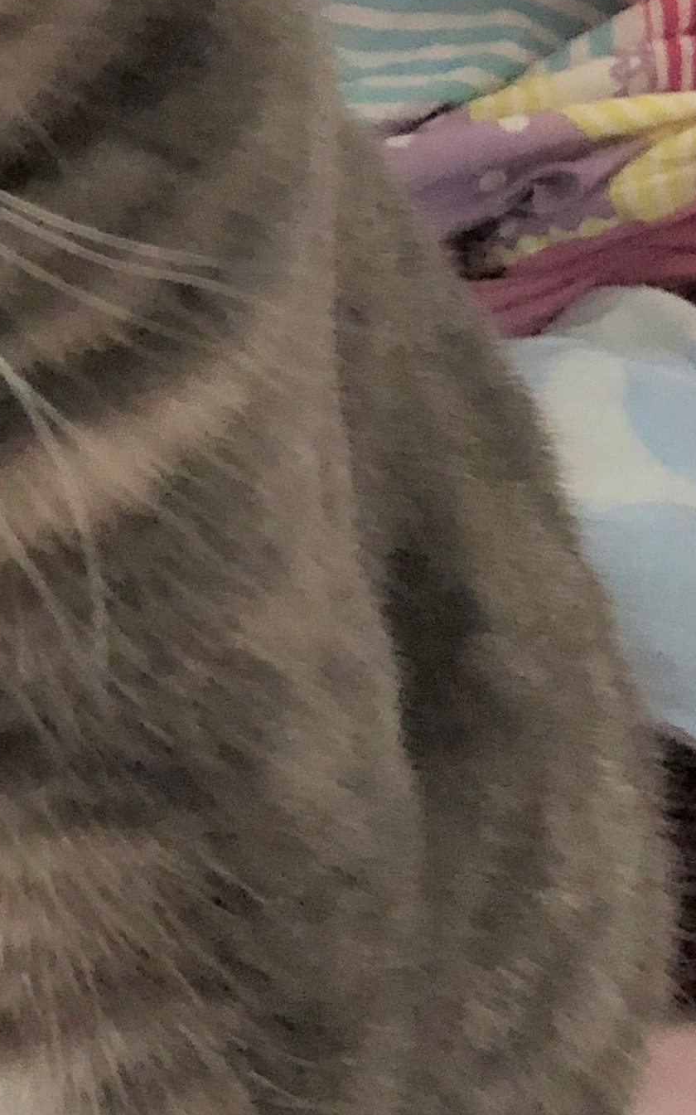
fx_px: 2703
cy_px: 559
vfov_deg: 23.3
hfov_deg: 14.0
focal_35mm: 89
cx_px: -259
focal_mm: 3.99
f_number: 1.8
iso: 250
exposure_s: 1/4
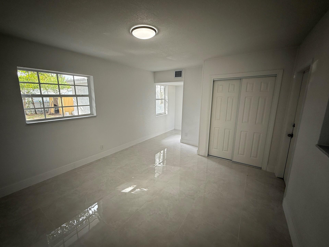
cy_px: 124
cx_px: 153
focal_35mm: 15
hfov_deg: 98.0
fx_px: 143
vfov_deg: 81.8
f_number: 2.2
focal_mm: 2.22
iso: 100
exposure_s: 1/120
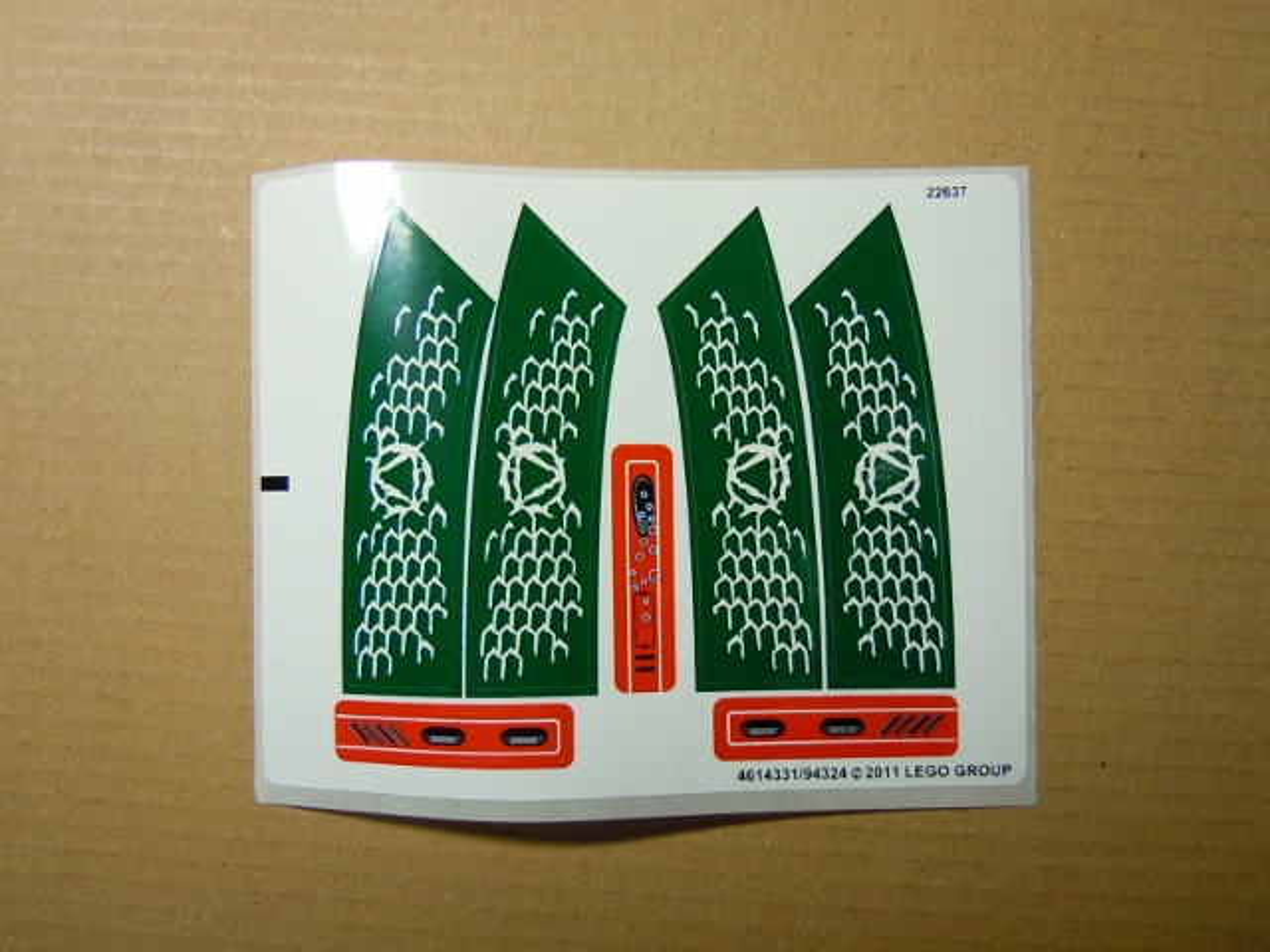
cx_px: 635
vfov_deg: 46.8
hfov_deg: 60.0
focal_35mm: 30
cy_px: 476
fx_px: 1101
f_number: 3.5
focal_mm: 5.4
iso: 250
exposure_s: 1/60
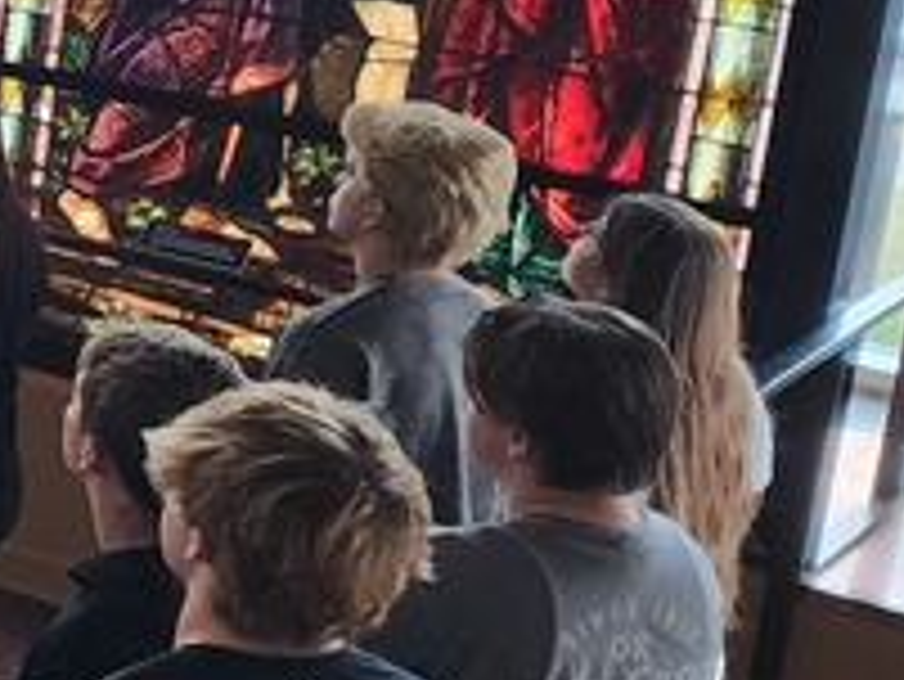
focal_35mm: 117
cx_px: -1372
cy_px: -18
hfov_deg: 12.5
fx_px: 3057
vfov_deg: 12.5
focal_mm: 6.4
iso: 160
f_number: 1.8
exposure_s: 1/120
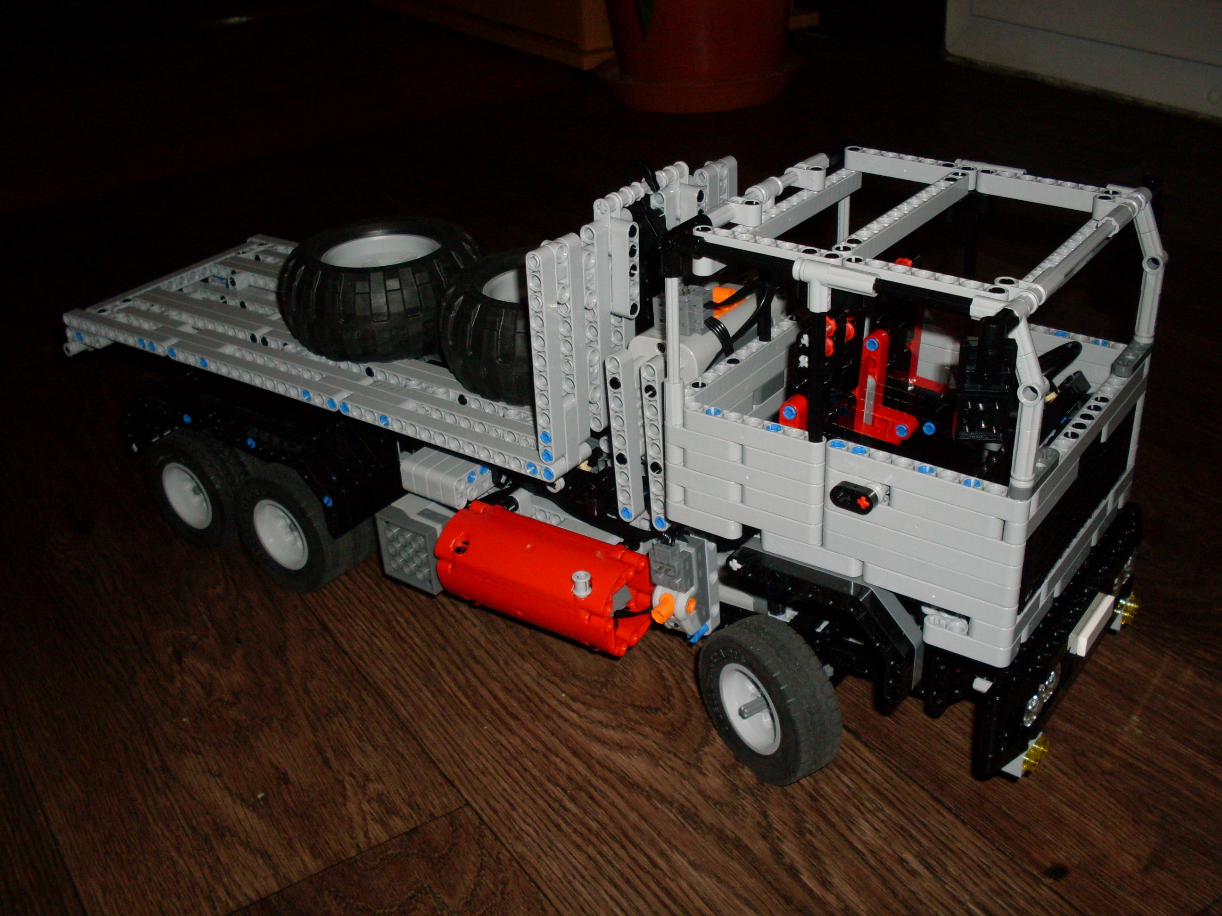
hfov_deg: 49.0
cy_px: 458
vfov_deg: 37.7
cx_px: 611
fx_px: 1341
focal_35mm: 38
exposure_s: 1/45
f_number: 2.8
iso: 100
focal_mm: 6.3
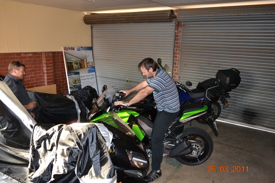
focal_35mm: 27
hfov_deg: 67.4
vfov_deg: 47.9
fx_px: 206
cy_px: 92
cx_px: 138
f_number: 3.5
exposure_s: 1/60
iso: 1600
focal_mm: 18
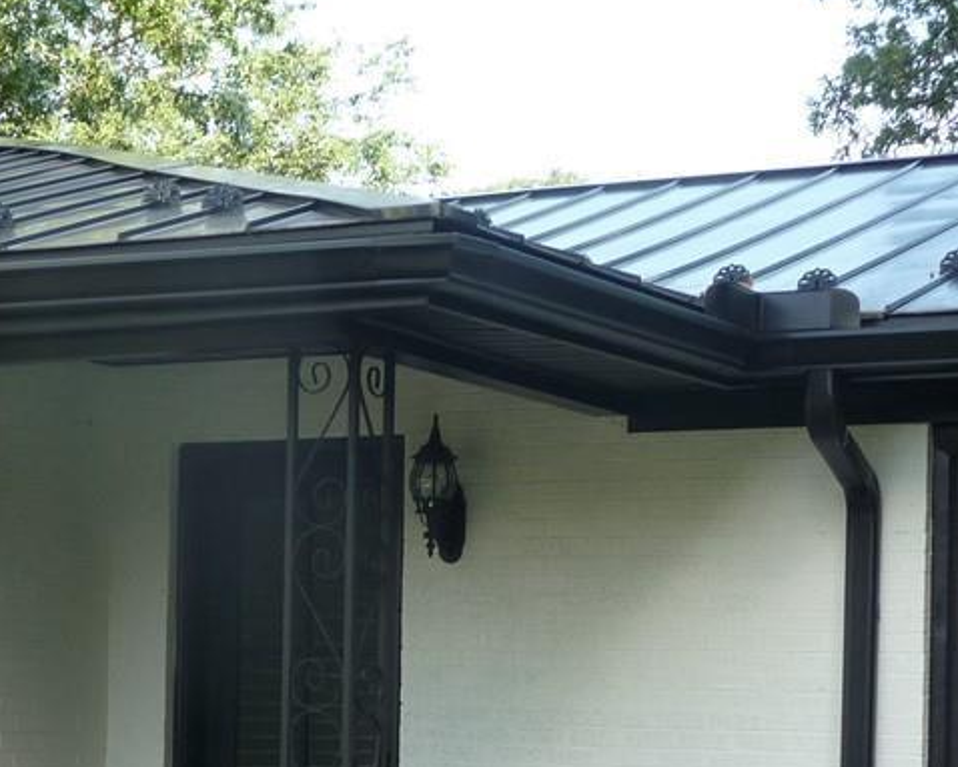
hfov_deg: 20.2
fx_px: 2667
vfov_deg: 16.1
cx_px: 220
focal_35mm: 94
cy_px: 715
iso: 100
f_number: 4.1
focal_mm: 7.6
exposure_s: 1/80
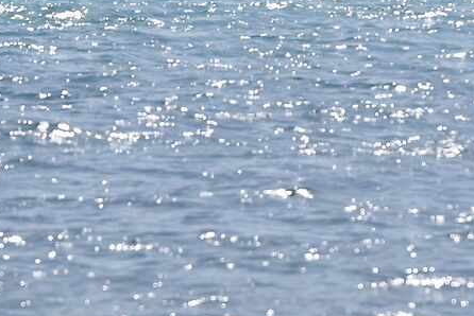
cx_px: 783
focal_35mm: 699
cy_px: -386
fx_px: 9209
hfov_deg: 2.9
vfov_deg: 2.0
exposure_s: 1/320
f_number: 8
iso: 100
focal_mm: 130
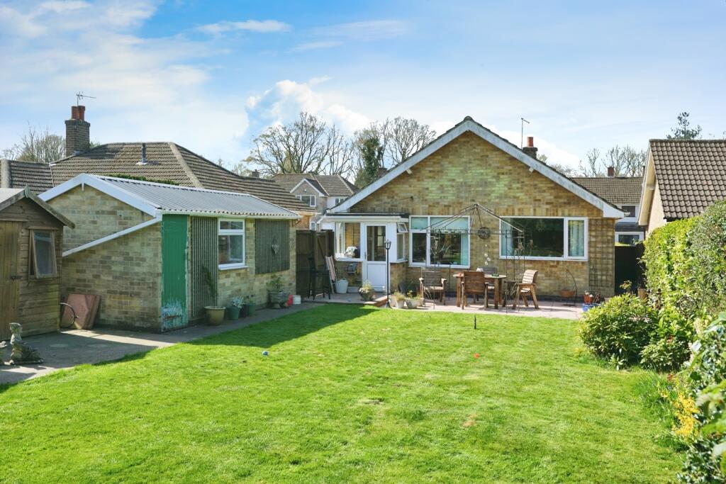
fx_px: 666
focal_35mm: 33
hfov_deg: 57.2
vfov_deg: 40.0
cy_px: 242
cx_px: 363
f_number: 7.1
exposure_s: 1/2500
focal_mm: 33
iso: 1250
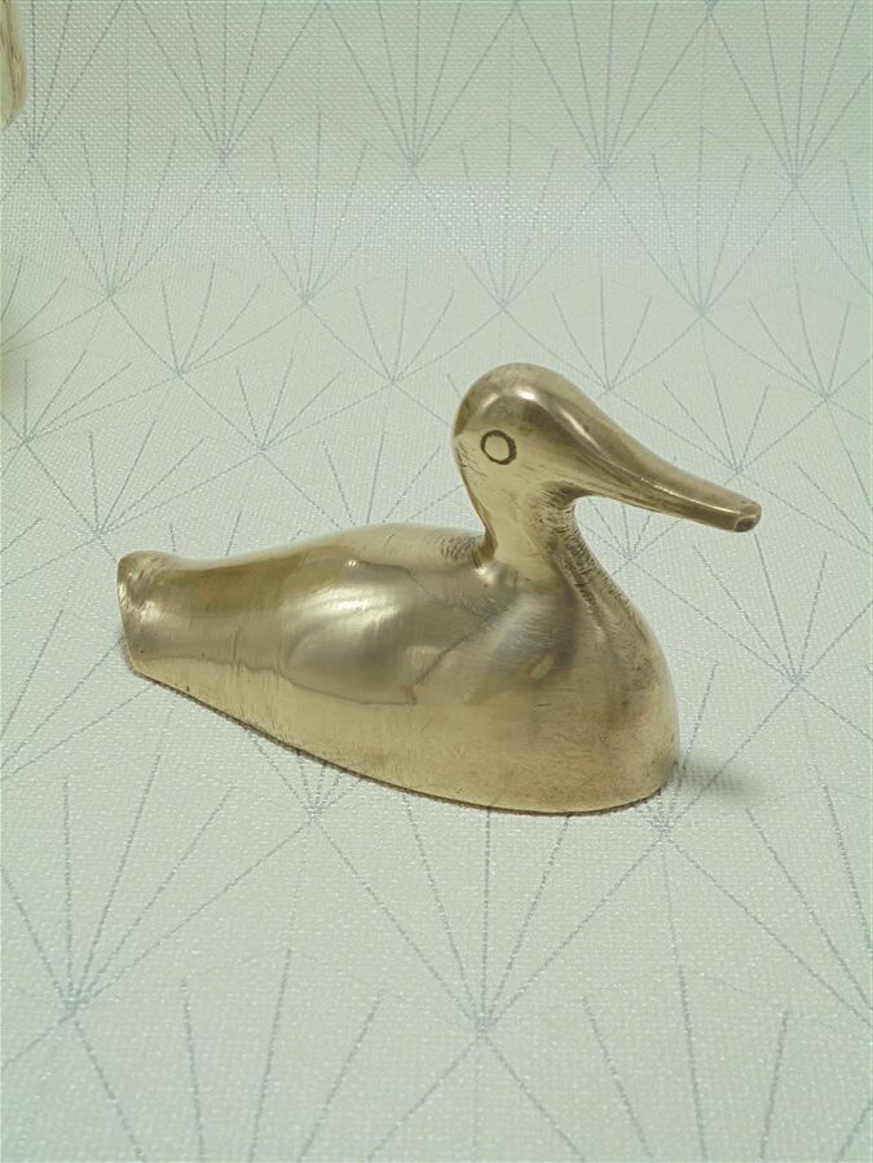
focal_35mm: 49
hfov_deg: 29.7
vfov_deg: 38.9
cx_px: 436
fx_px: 1648
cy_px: 582
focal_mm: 8.9
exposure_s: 1/60
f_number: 4.8
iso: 100
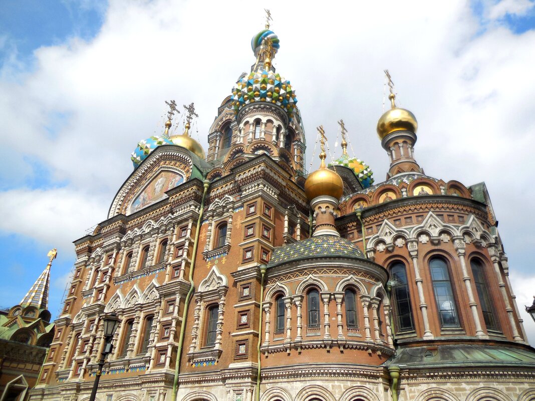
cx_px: 268
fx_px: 386
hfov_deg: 69.4
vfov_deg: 54.9
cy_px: 200
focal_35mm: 25
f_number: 6.2
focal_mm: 4.5
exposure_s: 1/500
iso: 125
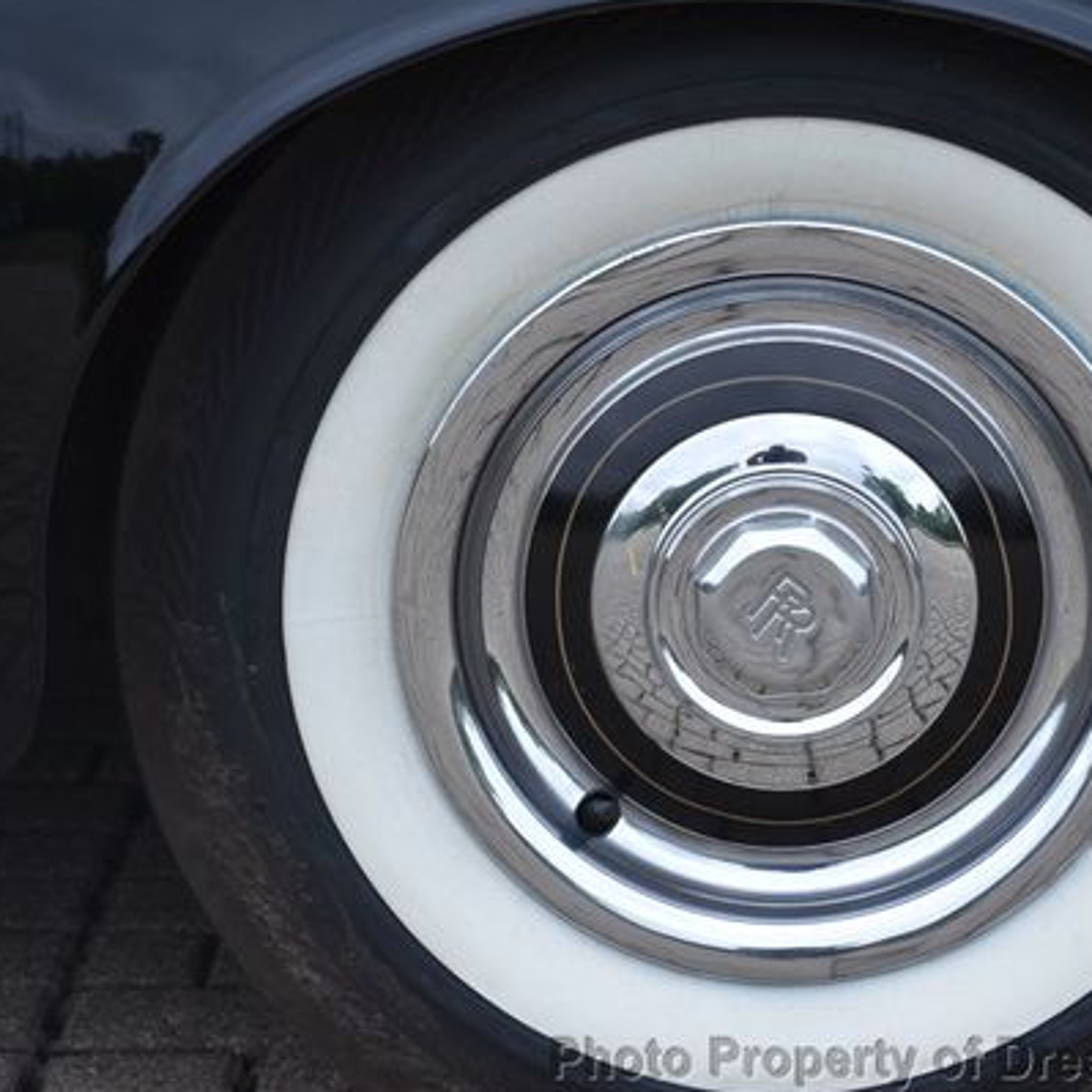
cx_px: 772
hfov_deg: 9.5
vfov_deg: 9.5
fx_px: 6567
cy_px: 525
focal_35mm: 184
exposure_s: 1/500
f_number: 8
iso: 320
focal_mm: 90
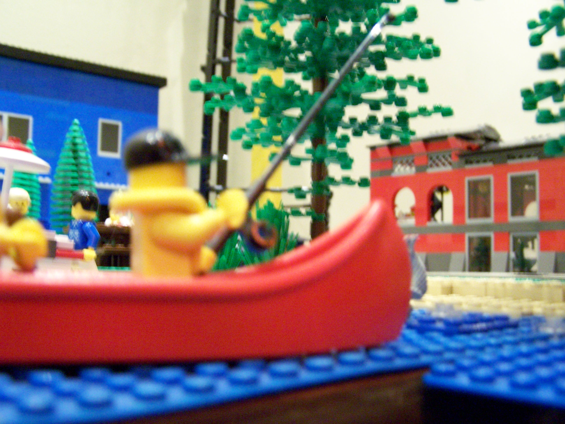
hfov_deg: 49.0
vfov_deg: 37.7
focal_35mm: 38
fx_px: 620
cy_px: 212
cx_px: 282
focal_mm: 6.3
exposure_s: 1/8
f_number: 2.8
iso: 400
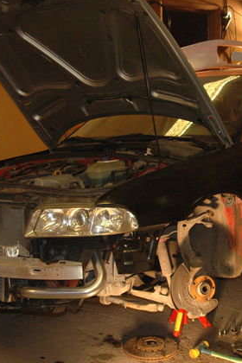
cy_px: 181
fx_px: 645
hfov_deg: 21.1
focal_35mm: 64
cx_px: 182
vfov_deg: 31.4
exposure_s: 1/60
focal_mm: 28
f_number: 4.5
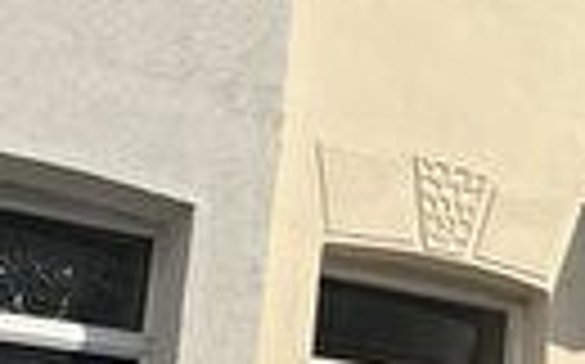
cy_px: 357
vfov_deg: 16.0
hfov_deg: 23.1
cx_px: 747
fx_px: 1274
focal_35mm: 80
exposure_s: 1/3125
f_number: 2.2
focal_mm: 2.22
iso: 50
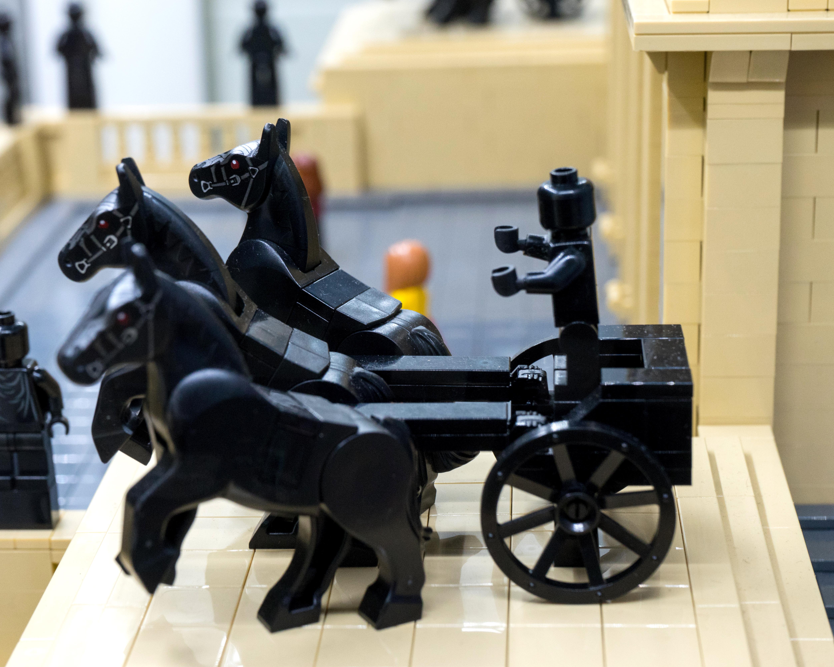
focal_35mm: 79
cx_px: 372
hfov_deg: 24.1
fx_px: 1950
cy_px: 334
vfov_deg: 19.4
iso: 1250
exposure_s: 1/13
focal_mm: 70
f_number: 11
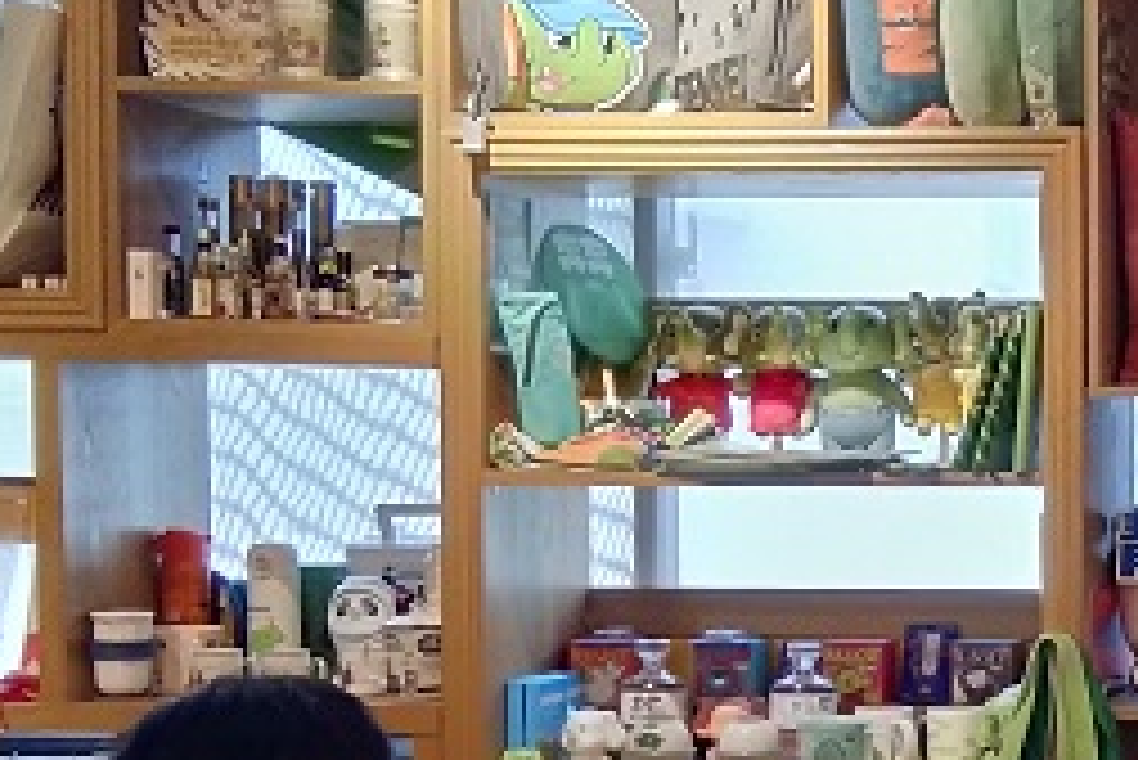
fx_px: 3226
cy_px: 594
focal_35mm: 102
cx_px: 1246
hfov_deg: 19.2
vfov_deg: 13.4
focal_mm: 3.69
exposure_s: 1/25
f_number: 2.2
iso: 500
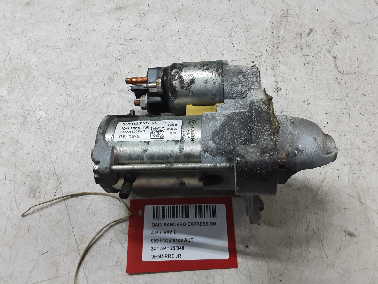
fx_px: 295
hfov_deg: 65.3
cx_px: 189
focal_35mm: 27
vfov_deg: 51.4
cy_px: 142
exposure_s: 1/50
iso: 100
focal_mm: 2.91
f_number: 1.9
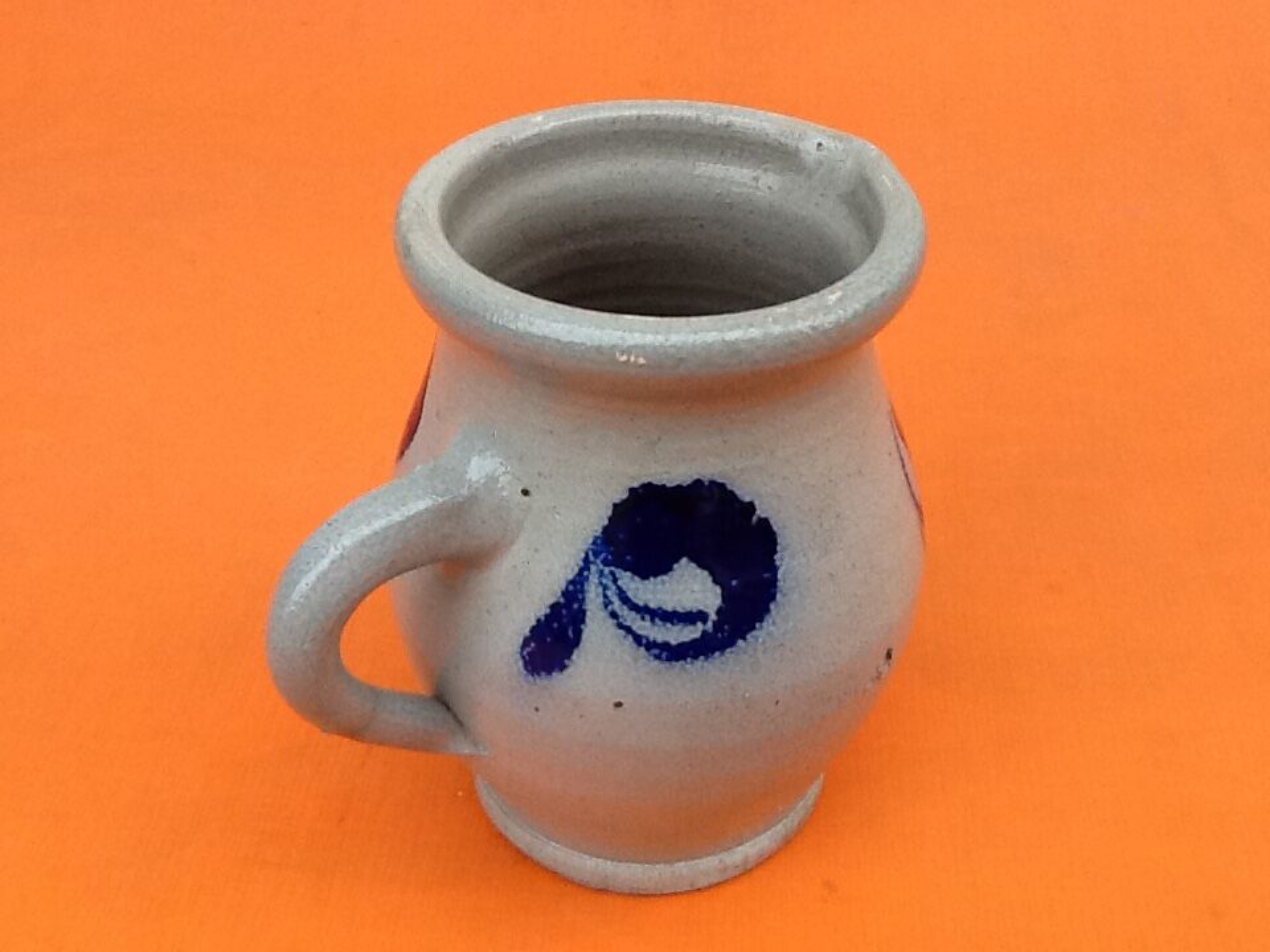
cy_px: 476
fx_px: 1614
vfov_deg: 32.9
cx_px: 635
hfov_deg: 42.9
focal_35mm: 44
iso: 80
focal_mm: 2.03
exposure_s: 1/120
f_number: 2.4
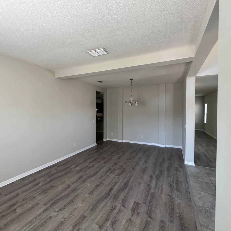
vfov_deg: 84.0
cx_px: 113
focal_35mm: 17
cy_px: 113
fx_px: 128
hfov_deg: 84.0
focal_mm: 2.22
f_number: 2.2
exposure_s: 1/99
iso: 320
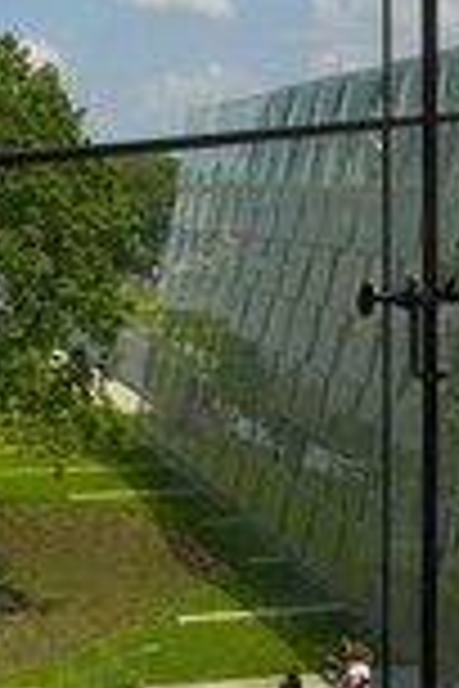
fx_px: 1499
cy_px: 180
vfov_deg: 25.6
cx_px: 198
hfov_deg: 17.4
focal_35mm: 78
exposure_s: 1/80
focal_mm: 19
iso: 100
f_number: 17
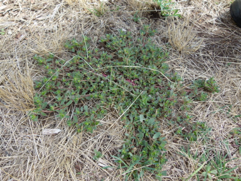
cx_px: 120
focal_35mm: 25
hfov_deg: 69.4
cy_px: 90
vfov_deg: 54.9
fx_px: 174
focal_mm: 4.5
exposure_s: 1/200
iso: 100
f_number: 4
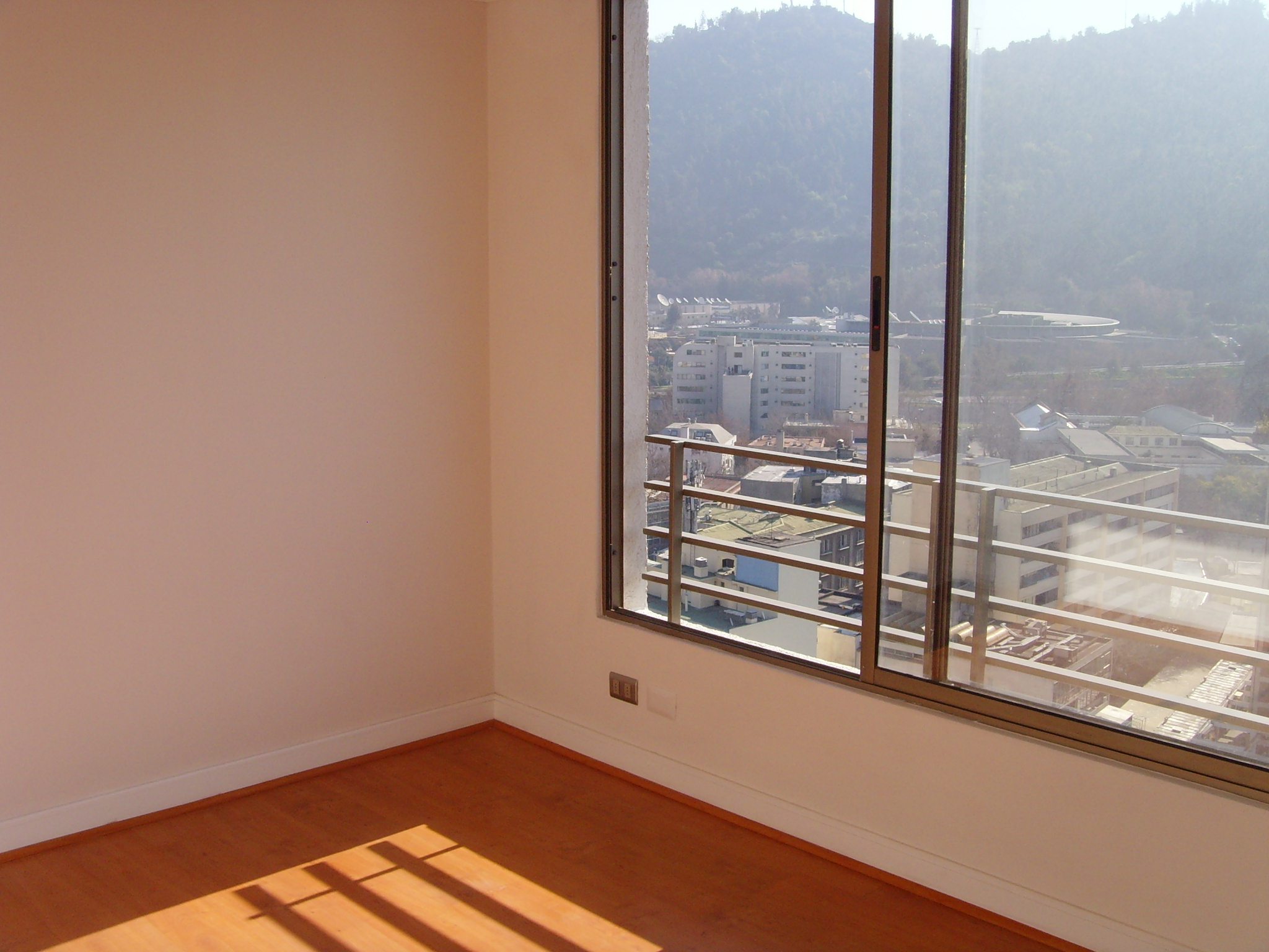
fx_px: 1430
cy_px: 476
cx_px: 634
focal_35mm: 39
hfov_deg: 47.9
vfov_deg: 36.8
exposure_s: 1/350
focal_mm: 6.6
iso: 100
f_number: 6.3
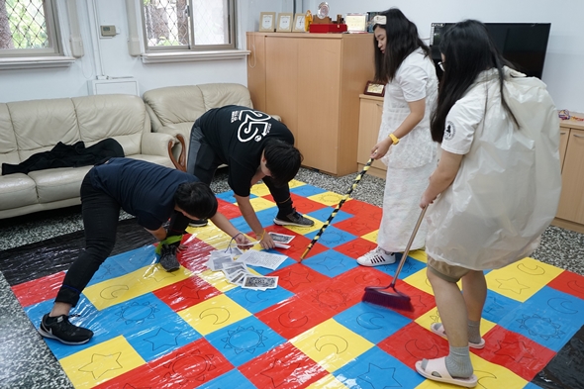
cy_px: 194
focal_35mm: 29
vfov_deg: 44.9
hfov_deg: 63.7
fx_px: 470
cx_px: 292
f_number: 5.6
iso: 800
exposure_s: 1/60
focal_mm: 29
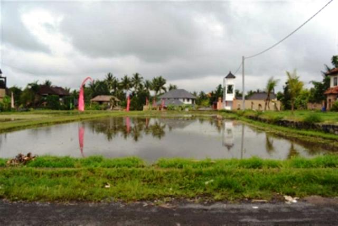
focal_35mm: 30
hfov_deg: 61.9
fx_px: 282
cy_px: 113
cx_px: 169
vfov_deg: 43.6
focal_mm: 20
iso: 100
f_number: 6.3
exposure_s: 1/160
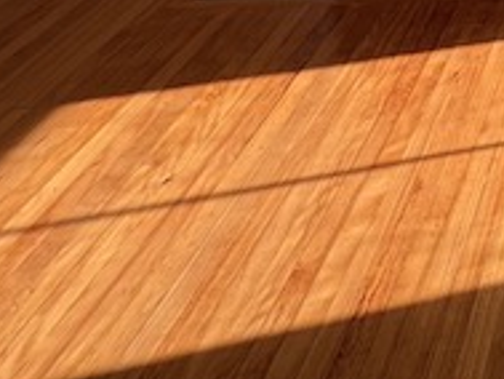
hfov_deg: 25.2
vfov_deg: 17.6
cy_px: -403
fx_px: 801
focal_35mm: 55
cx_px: 781
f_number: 1.8
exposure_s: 1/185
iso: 32
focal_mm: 1.57
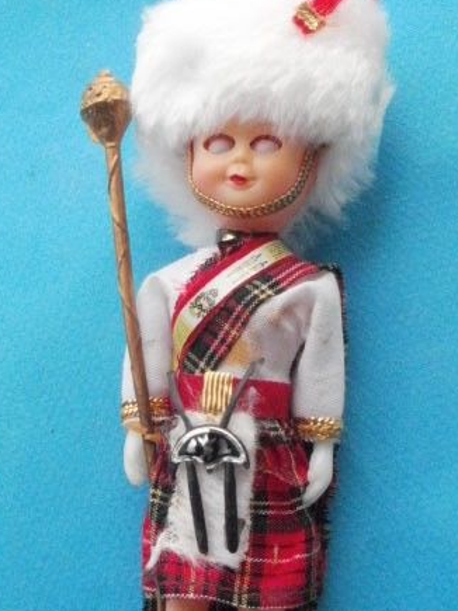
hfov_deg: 27.5
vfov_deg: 36.1
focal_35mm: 53
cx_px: 205
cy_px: 361
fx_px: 935
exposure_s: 1/640
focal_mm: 6.3
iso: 800
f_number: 5.6
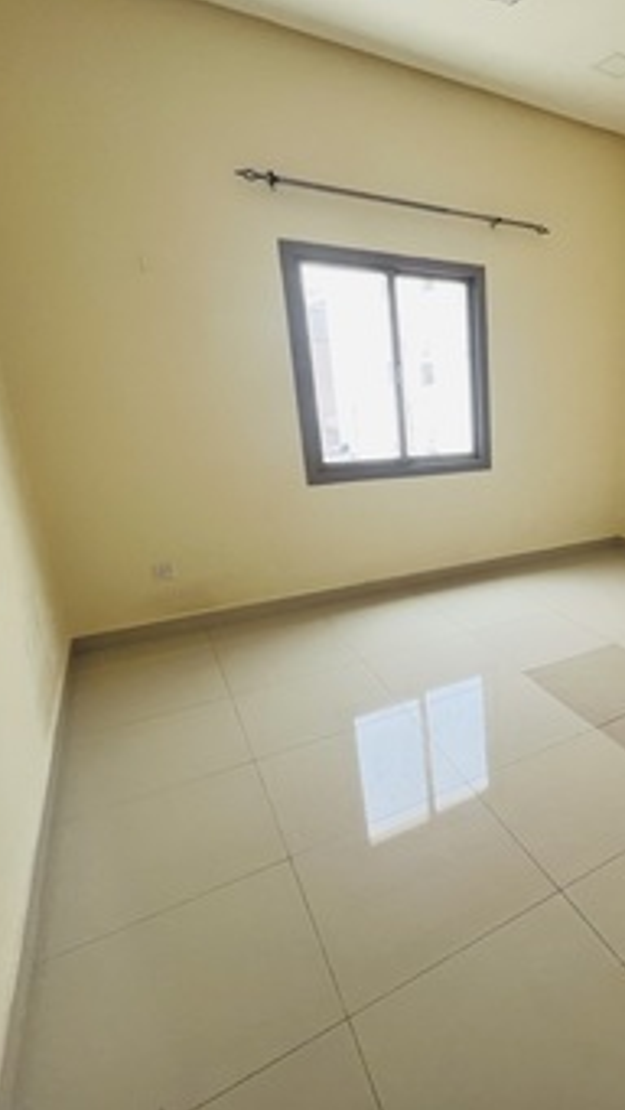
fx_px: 559
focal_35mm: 19
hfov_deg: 50.2
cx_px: 588
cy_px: 555
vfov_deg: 89.6
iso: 80
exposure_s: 1/99
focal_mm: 1.57
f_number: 1.8
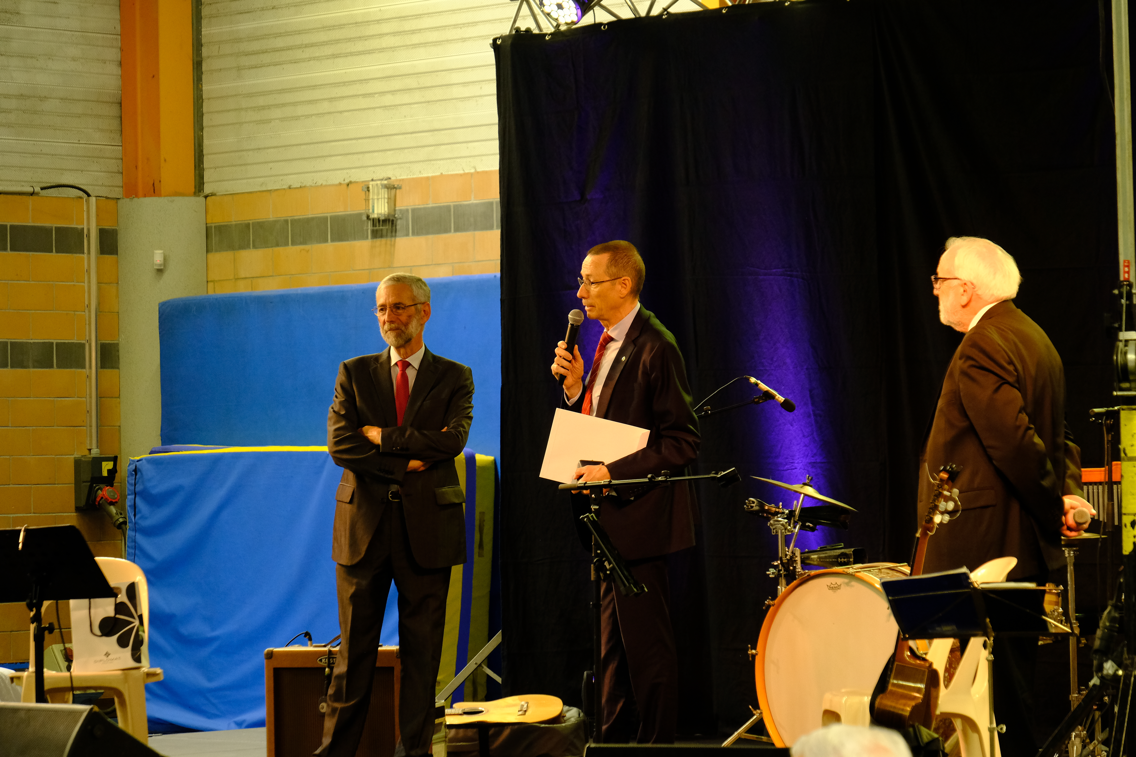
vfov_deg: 11.6
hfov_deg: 17.3
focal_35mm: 118
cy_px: 378
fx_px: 3723
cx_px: 568
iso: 2000
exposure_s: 1/100
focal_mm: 78.7
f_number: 5.3
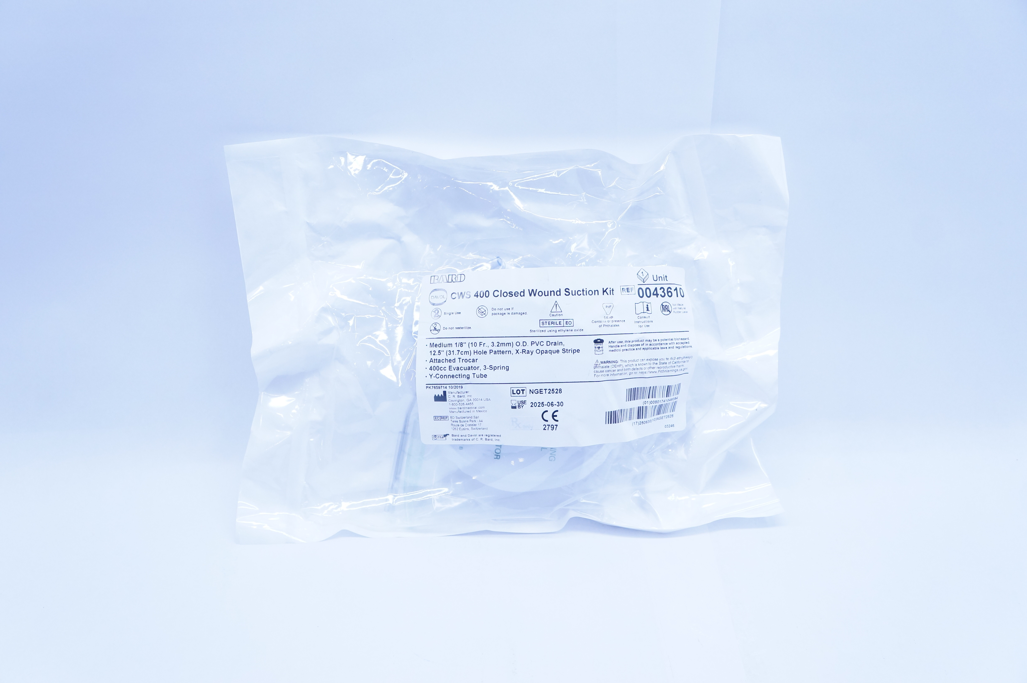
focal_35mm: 32
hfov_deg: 59.5
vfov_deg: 41.6
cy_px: 342
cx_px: 514
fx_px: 898
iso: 800
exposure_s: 1/200
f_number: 4.5
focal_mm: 21
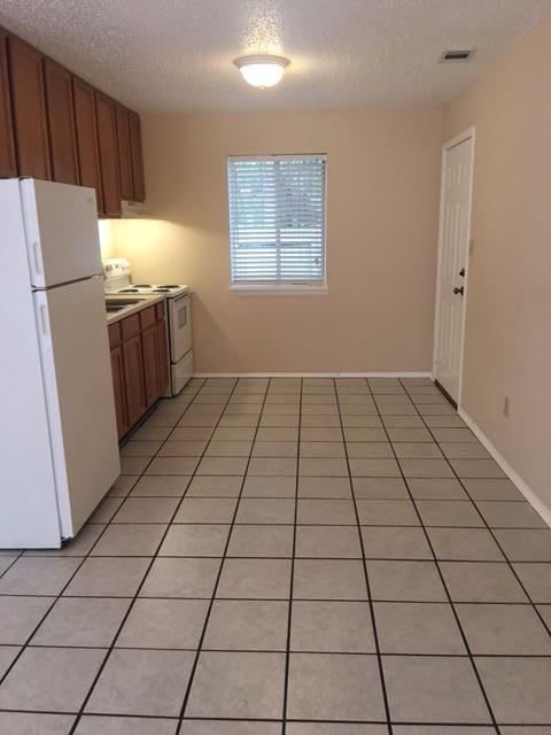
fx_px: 615
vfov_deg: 61.7
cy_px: 368
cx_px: 276
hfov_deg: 48.2
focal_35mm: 29
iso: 40
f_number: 2.2
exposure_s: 1/15
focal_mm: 4.15
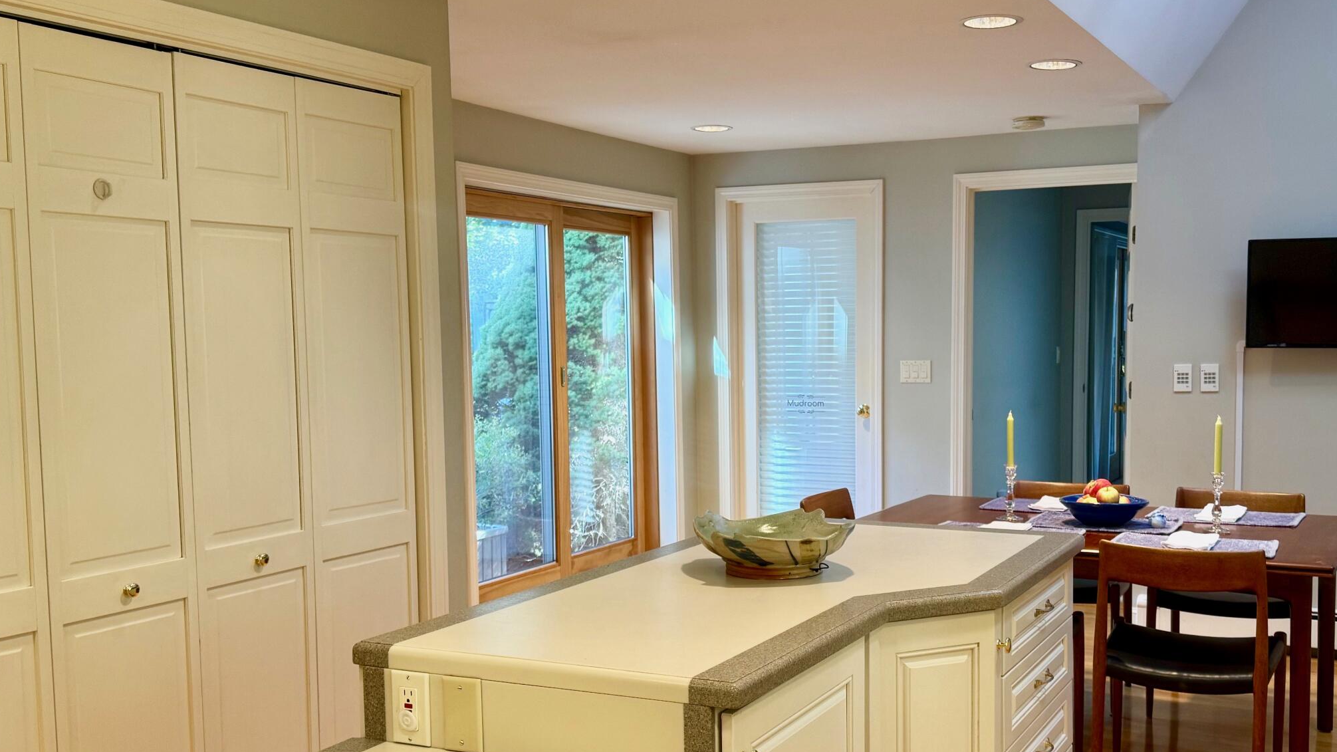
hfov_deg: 51.5
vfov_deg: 30.4
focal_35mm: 39
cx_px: 743
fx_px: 1383
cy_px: 443
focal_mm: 6.76
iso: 100
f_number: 1.78
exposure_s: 1/60
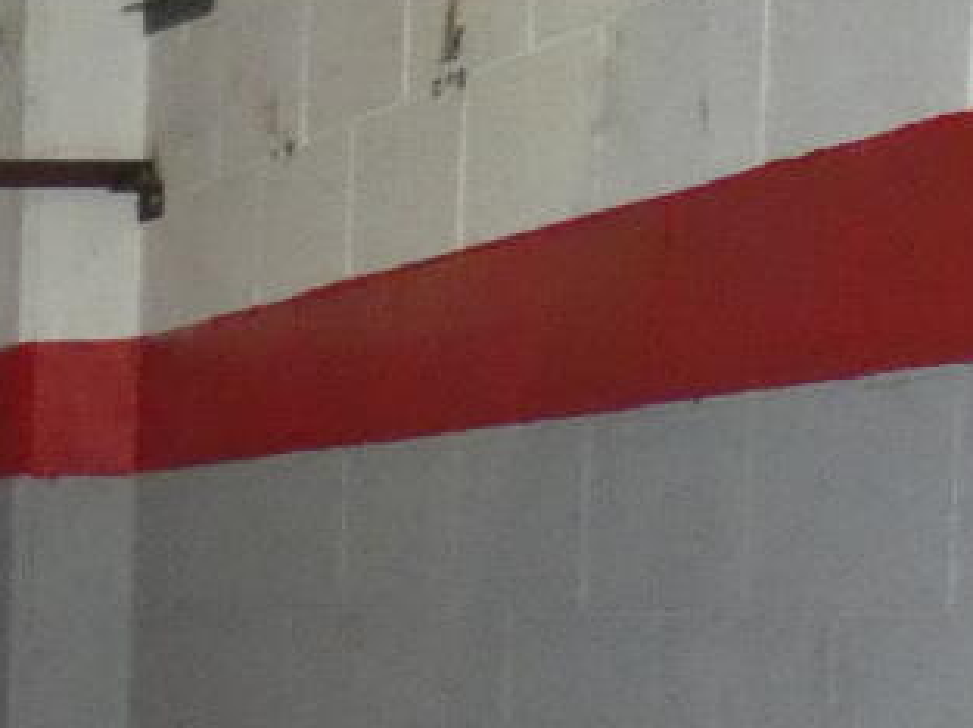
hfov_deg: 13.5
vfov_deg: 11.2
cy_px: 1020
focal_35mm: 128
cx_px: -902
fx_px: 3594
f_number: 2.8
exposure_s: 1/60
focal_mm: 3.6
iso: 500
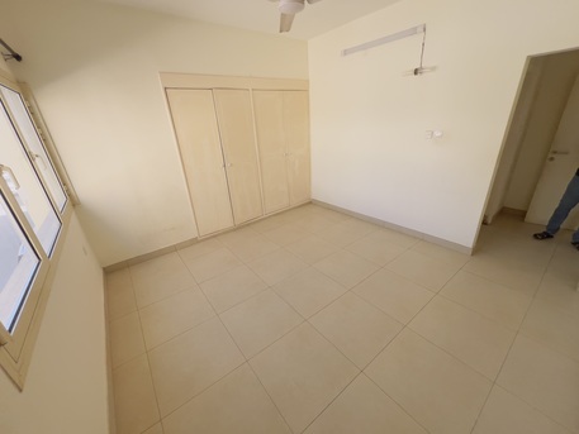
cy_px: 217
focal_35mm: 13
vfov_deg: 89.9
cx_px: 290
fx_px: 217
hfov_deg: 106.2
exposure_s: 1/99
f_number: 1.8
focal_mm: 1.57
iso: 125
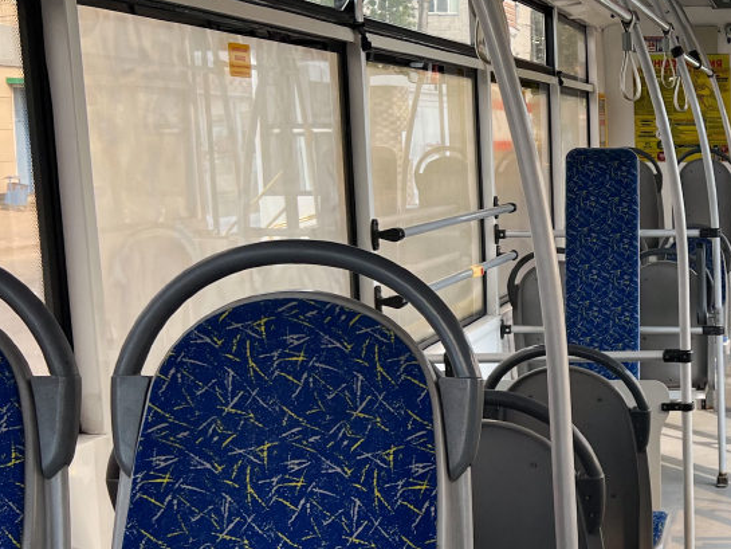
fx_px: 1310
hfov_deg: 28.6
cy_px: 344
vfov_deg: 23.6
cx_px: 785
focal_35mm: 62
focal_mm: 5.7
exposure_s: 1/323
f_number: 1.5
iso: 50
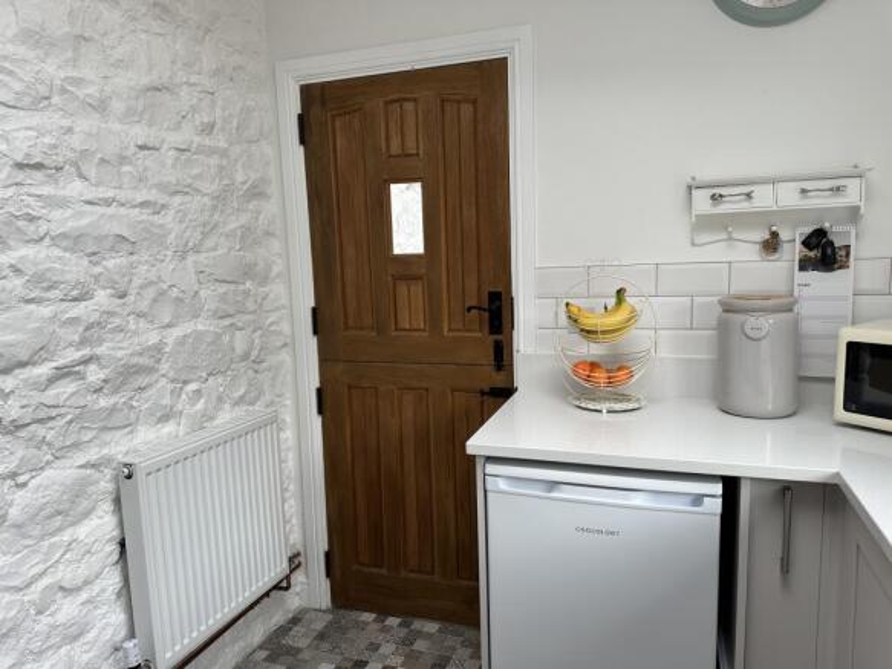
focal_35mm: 24
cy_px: 334
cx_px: 446
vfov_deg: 56.8
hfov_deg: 71.6
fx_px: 618
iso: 80
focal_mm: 6.86
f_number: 1.78
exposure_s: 1/121
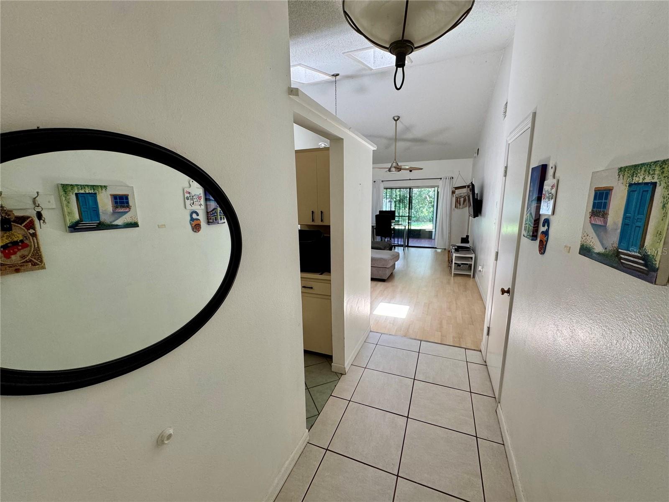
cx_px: 334
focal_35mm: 14
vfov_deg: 85.7
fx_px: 271
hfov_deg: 102.1
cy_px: 251
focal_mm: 2.22
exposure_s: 1/120
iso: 160
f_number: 2.2
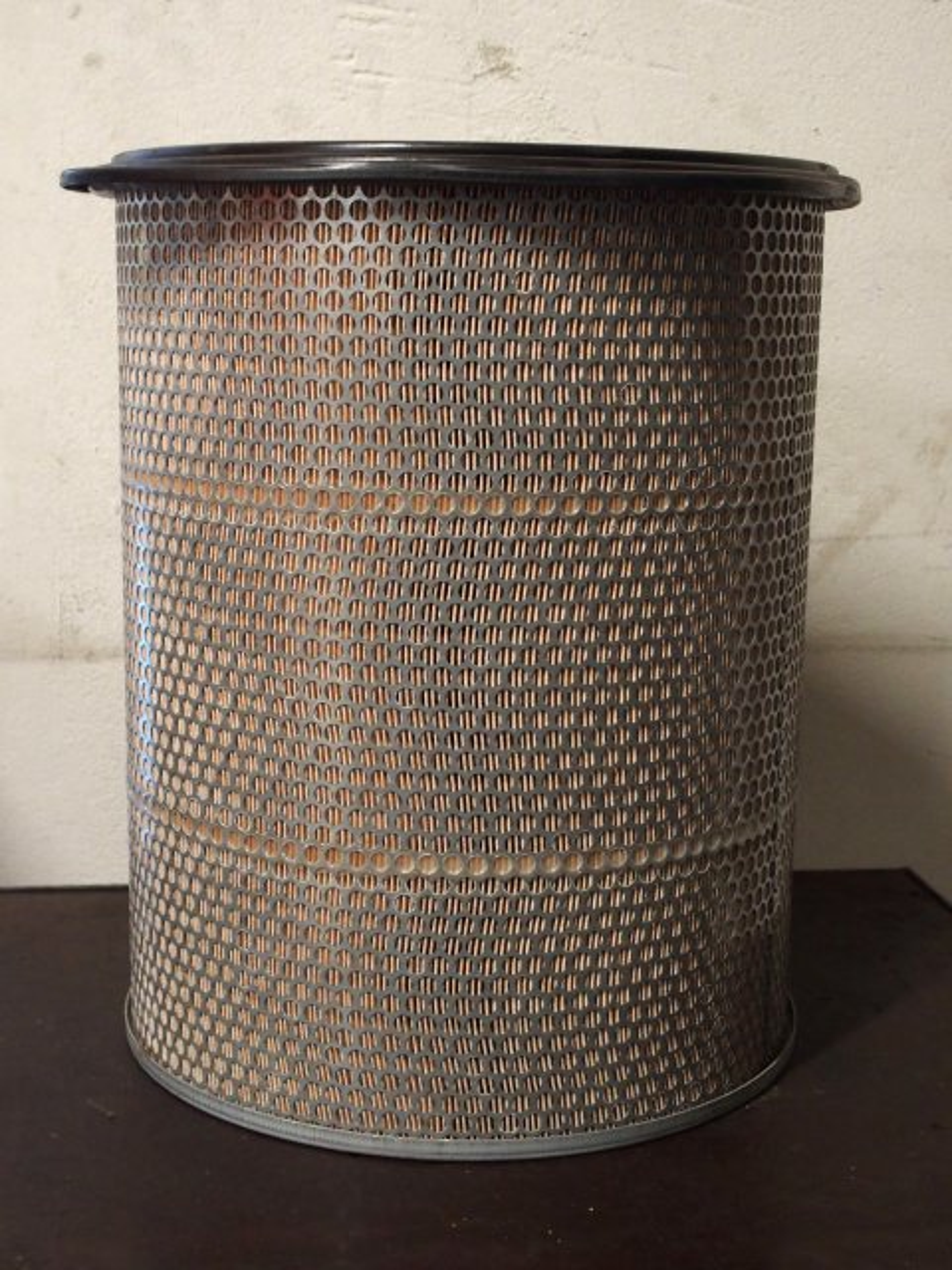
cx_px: 476
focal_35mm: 50
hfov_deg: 29.1
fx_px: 1833
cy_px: 635
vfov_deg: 38.2
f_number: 2.8
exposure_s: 1/25
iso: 800
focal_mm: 10.8
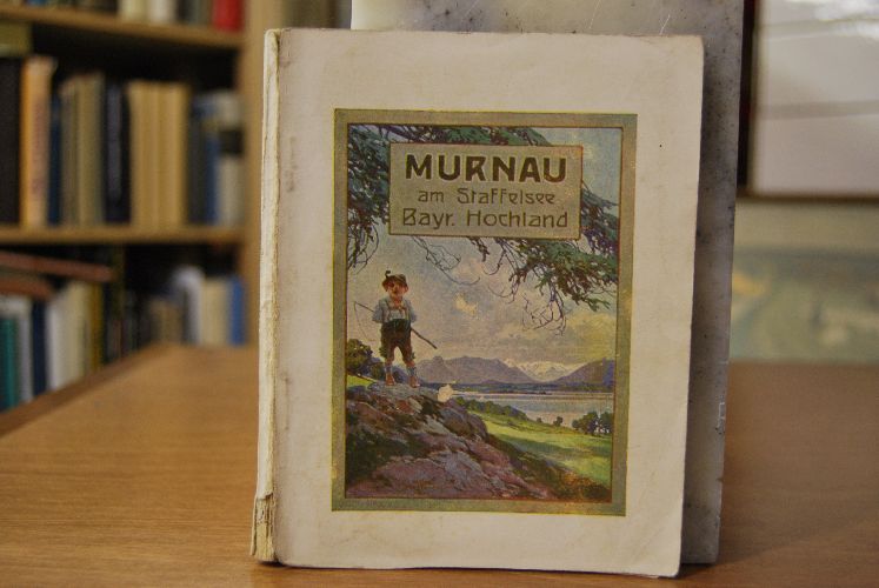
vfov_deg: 34.3
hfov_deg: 49.5
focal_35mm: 39
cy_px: 294
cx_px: 440
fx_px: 953
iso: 500
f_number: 4.2
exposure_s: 1/30
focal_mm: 26
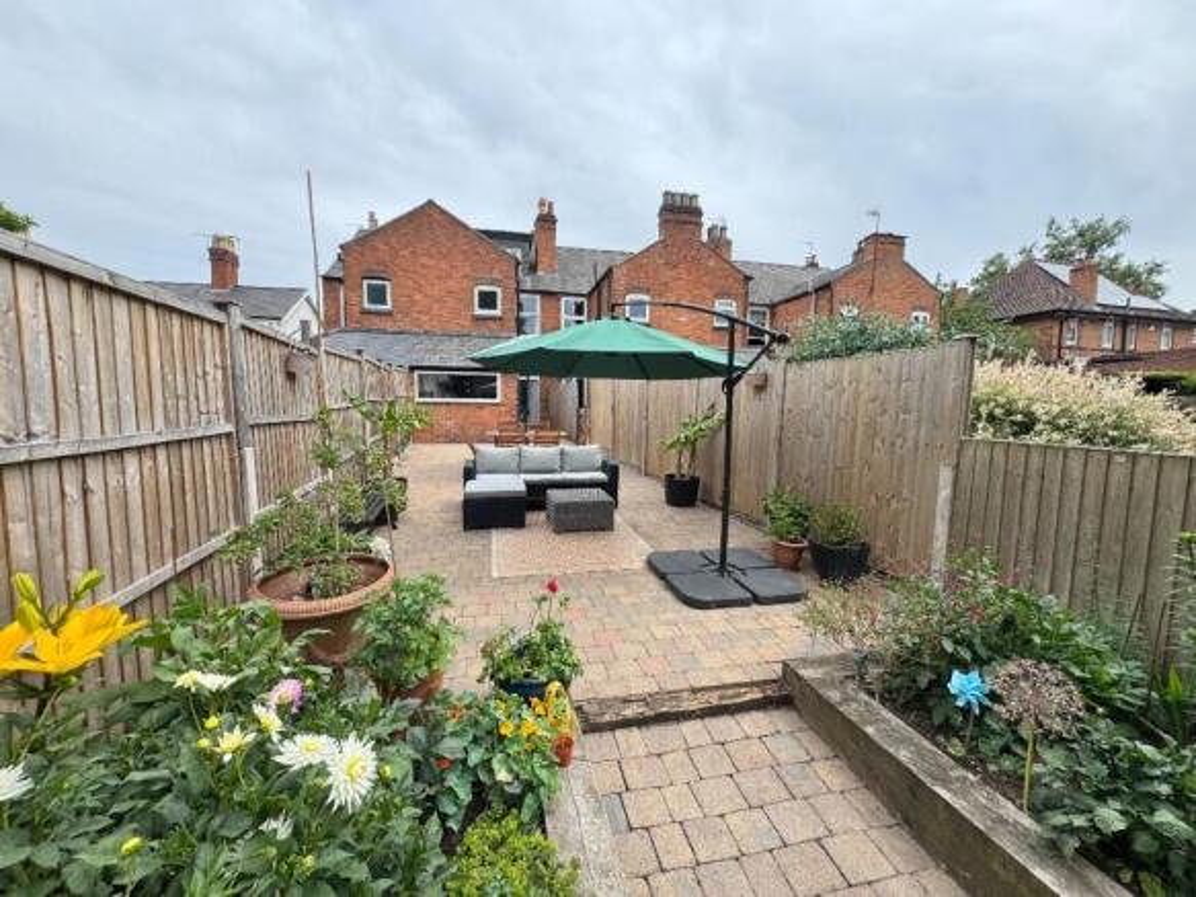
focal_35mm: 14
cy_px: 448
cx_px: 598
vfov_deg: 85.7
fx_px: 484
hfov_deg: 102.1
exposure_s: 1/657
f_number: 2.2
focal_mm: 2.22
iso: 50
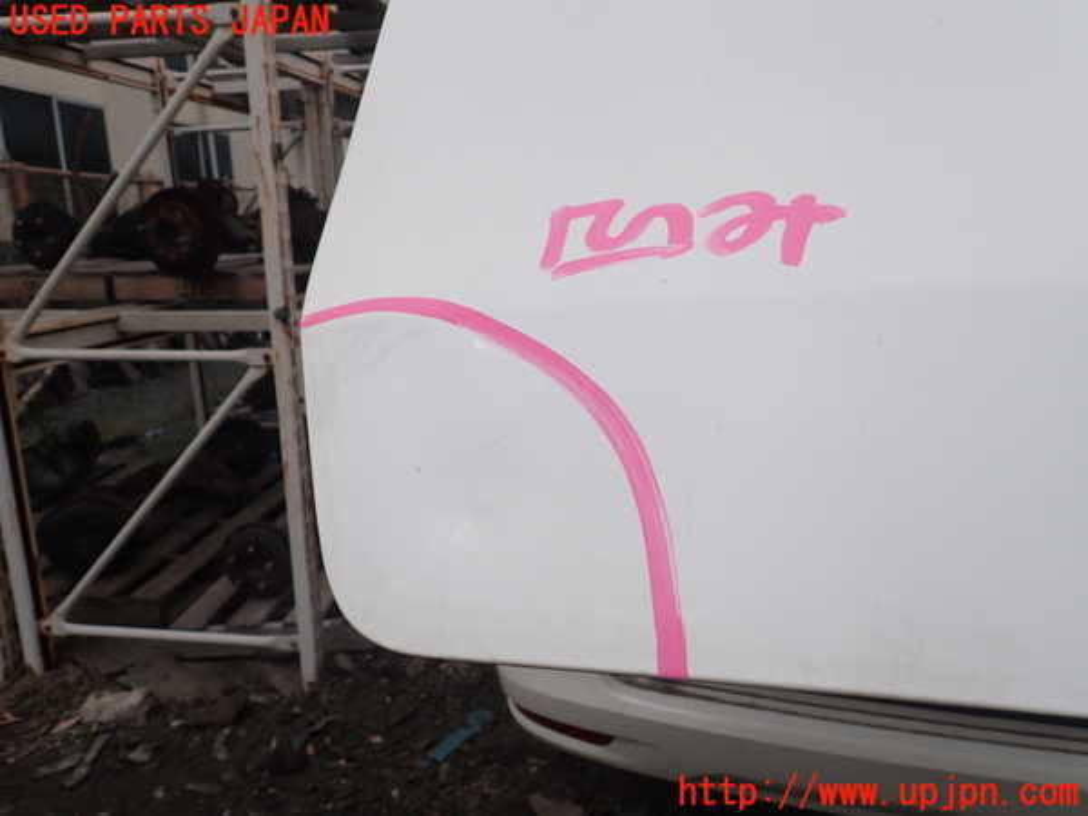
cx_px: 544
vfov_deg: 54.9
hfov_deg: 69.4
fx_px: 786
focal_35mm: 25
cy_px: 408
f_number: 8
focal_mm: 4.5
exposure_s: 1/200
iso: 100
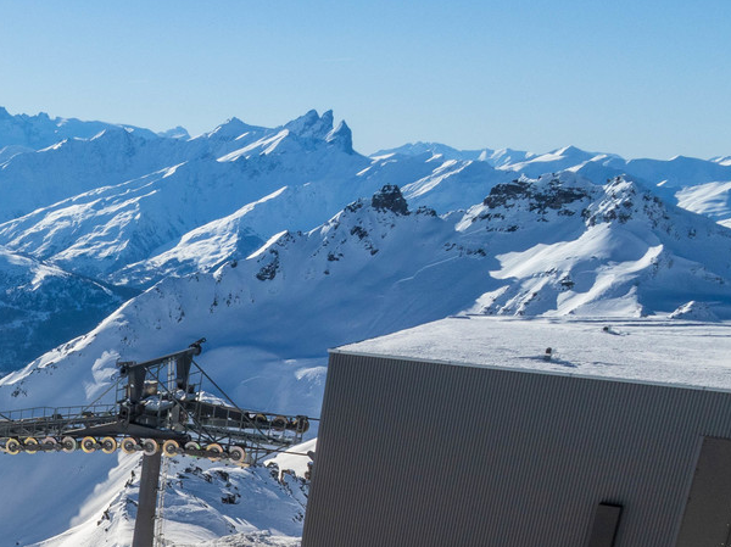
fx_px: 1350
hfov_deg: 25.8
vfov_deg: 20.9
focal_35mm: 64
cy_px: 708
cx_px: -230
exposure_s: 1/500
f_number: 11
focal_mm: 12.3
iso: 200
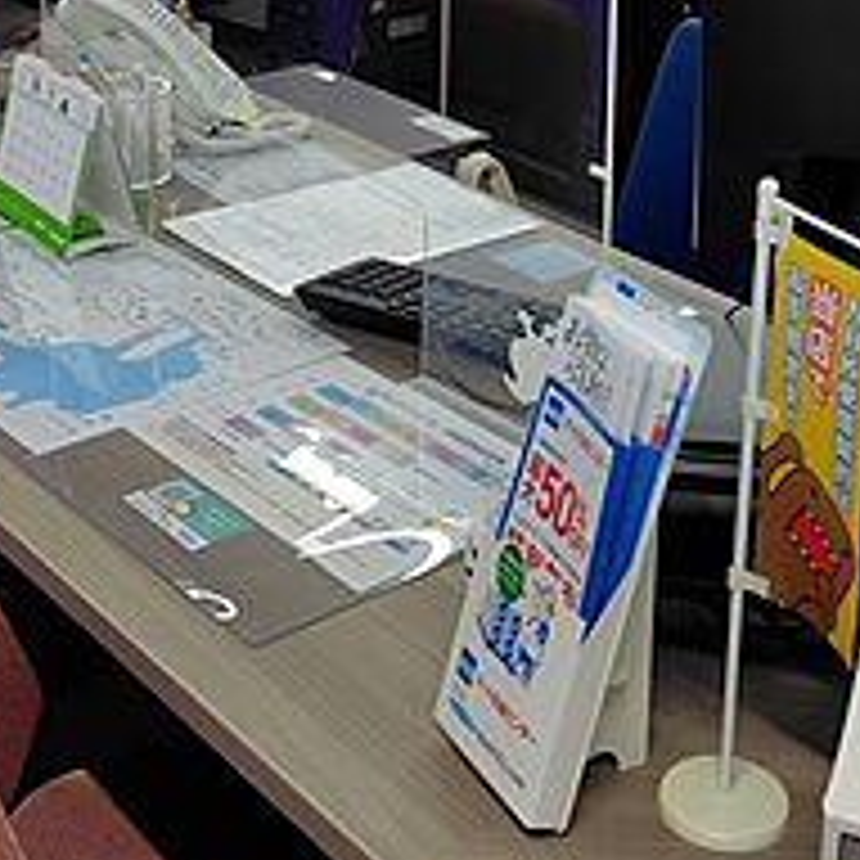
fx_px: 1911
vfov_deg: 23.8
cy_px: -77
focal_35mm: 68
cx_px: 437
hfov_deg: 25.4
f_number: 1.9
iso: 218
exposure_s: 1/120
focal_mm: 5.6
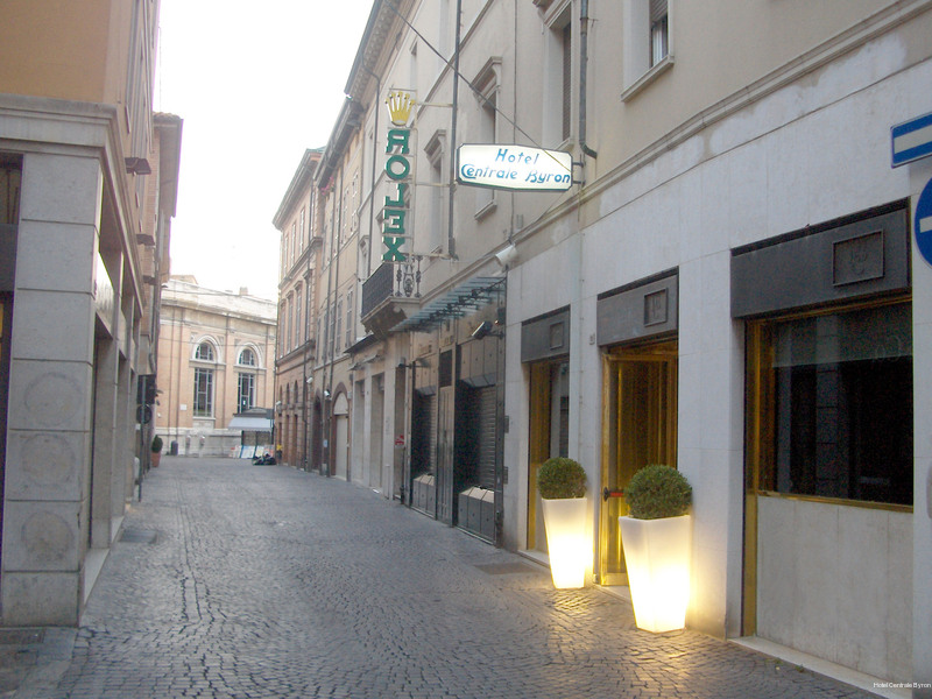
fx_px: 1023
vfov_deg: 37.7
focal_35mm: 38
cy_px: 350
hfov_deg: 49.0
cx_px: 466
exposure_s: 1/22.4
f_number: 2.7
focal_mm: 6.4
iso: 200
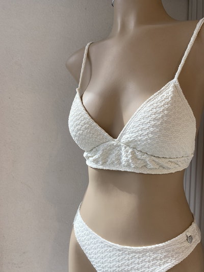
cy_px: 136
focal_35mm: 26
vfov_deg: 67.3
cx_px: 102
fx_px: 204
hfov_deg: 53.1
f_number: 1.8
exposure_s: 1/387
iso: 32
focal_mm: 4.25
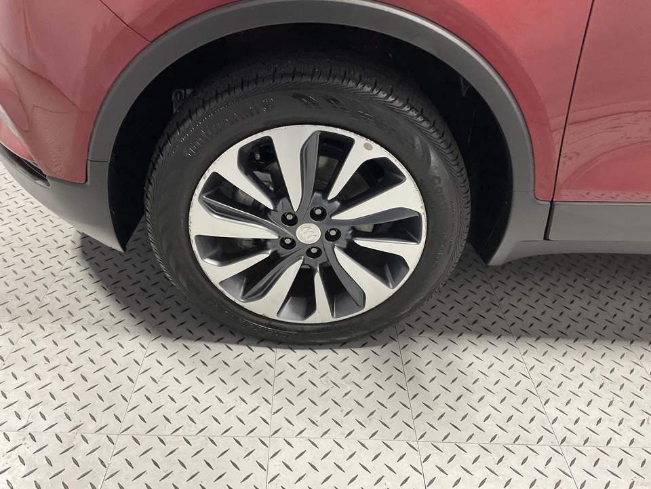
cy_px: 244
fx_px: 545
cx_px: 326
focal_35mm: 29
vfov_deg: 48.2
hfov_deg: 61.7
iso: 100
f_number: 1.8
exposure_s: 1/60
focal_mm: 3
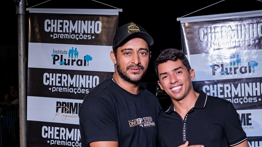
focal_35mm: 56
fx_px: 389
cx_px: 158
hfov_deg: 37.1
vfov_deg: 21.1
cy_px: 125
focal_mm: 24
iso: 2000
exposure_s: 1/250
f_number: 2.8
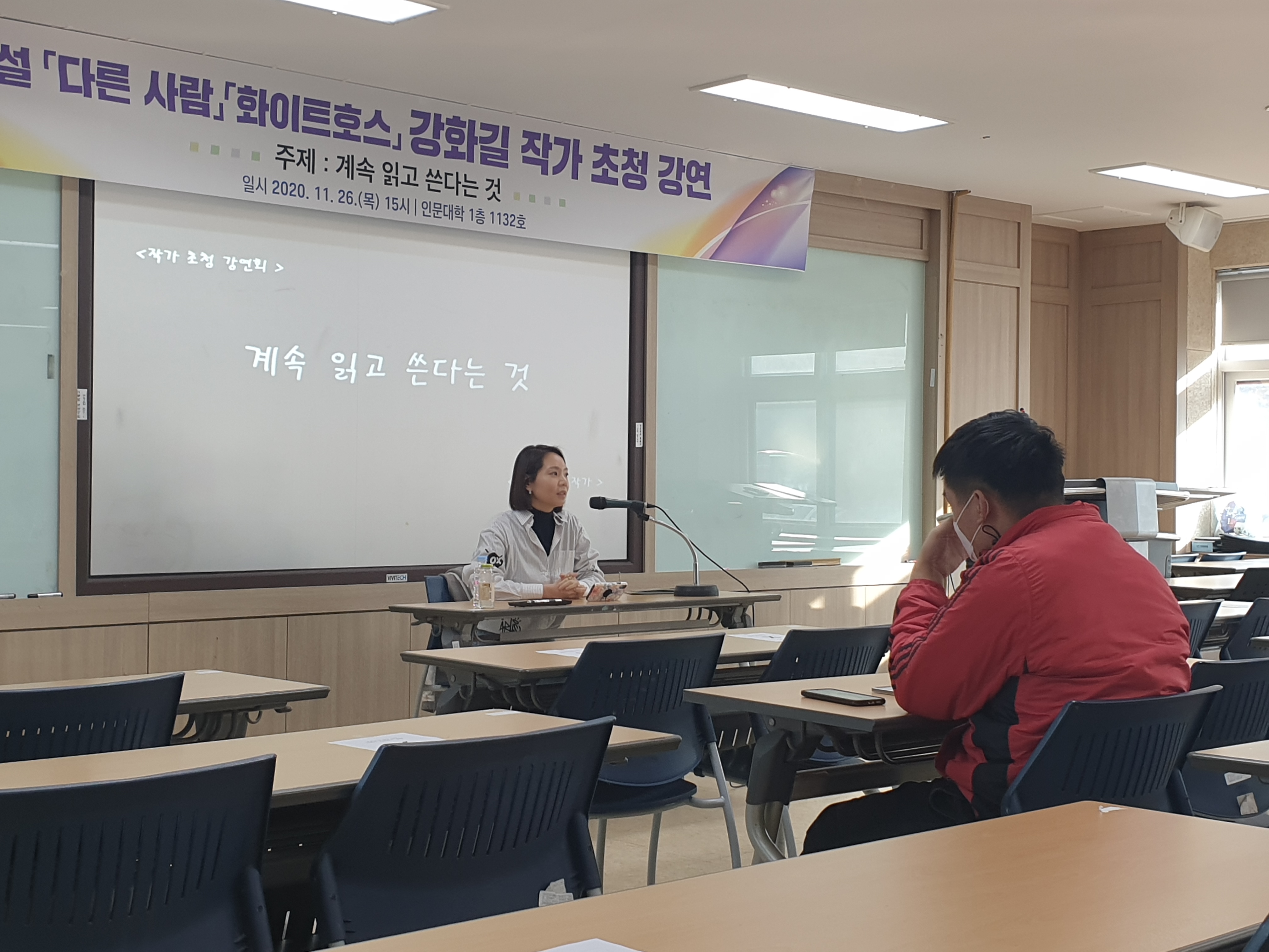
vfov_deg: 53.1
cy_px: 476
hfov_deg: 67.3
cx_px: 634
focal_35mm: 26
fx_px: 953
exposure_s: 1/60
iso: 64
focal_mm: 4.3
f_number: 2.4
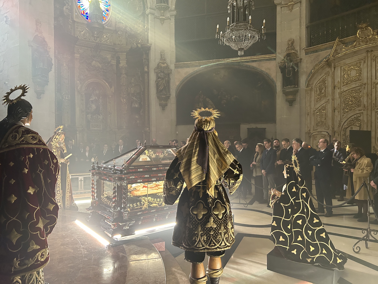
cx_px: 189
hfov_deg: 67.3
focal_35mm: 26
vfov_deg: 53.1
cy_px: 142
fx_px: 284
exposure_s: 1/60
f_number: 1.5
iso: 500
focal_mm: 5.7
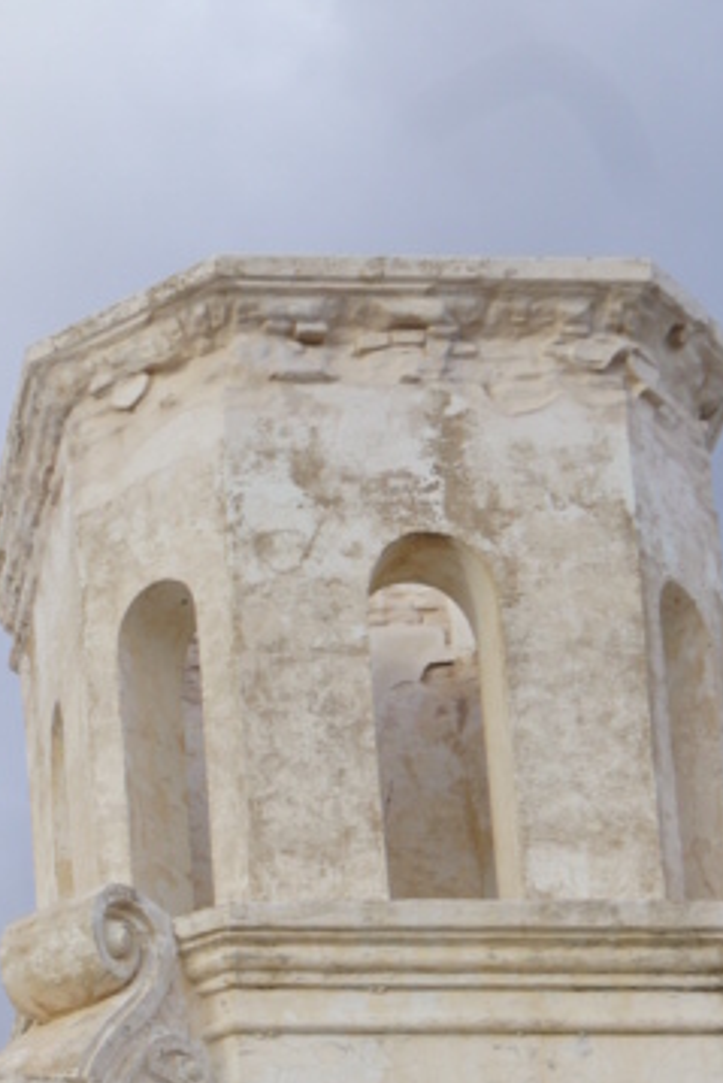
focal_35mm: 158
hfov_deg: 8.3
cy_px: 1746
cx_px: -659
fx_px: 4755
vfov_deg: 12.2
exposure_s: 1/80
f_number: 8
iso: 100
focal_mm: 35
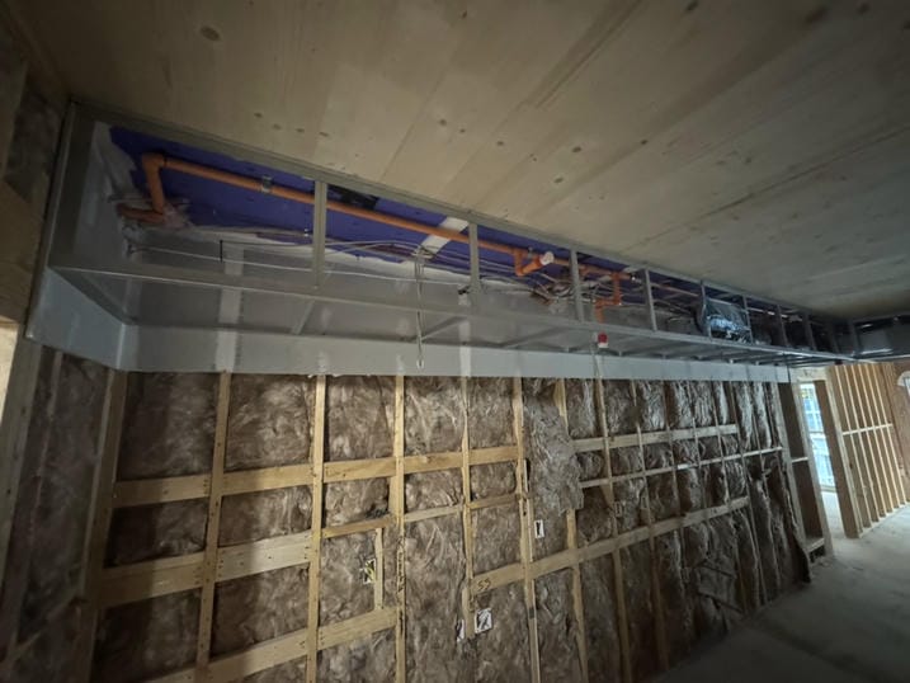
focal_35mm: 14
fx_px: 368
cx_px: 455
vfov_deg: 85.7
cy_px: 342
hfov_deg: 102.1
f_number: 2.2
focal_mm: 2.22
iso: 1600
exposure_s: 1/30
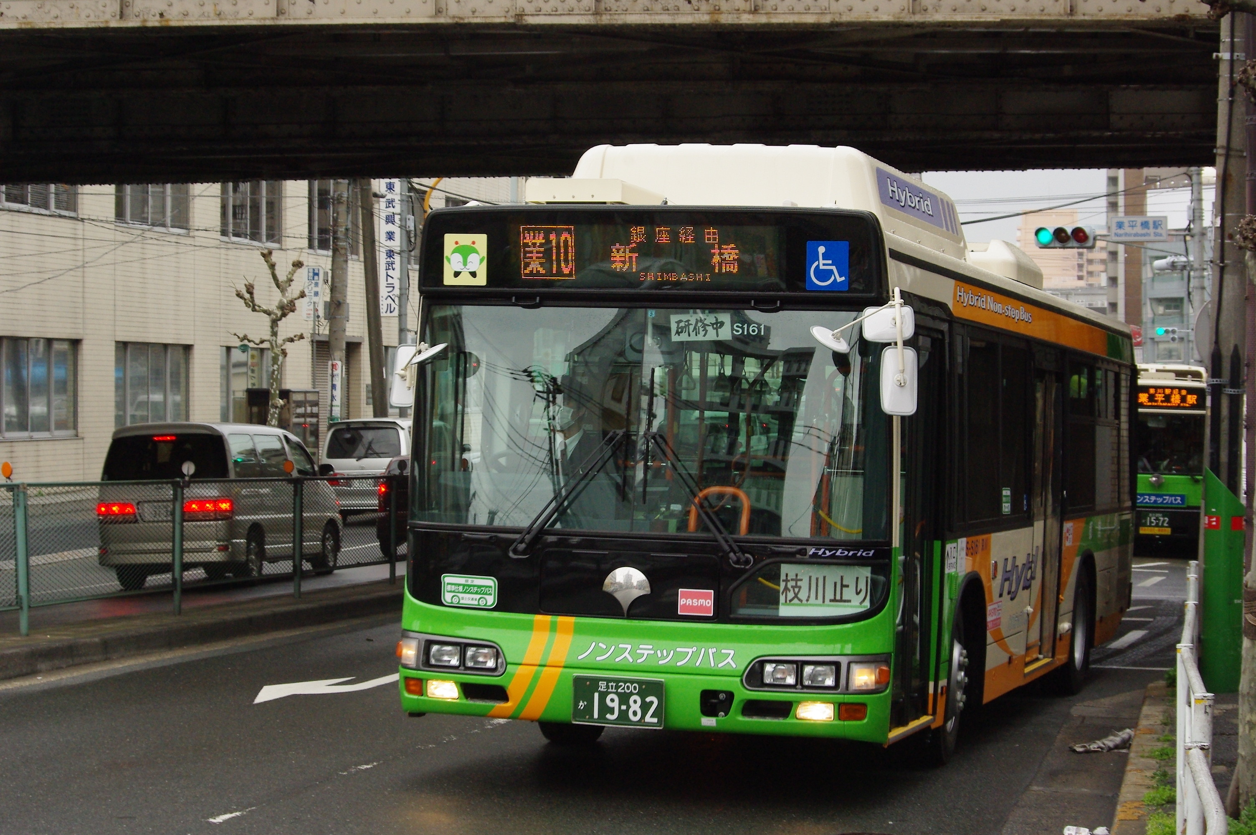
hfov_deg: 27.0
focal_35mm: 75
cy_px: 418
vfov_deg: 18.1
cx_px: 628
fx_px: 2614
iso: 800
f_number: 9.5
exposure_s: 1/90
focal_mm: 50
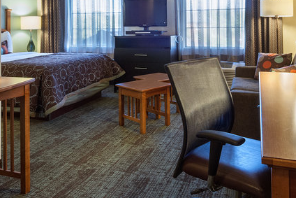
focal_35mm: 34
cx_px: 154
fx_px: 280
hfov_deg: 55.8
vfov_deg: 36.9
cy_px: 27
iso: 200
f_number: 11
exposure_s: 1/2.5
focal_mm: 12
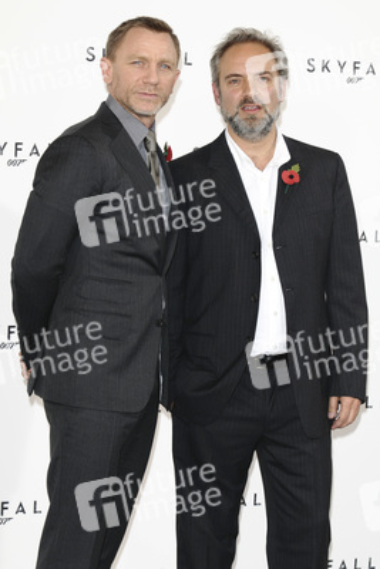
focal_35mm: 129
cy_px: 284
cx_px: 190
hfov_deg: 10.6
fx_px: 2041
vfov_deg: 15.9
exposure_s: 1/250
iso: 320
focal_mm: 86
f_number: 4.5
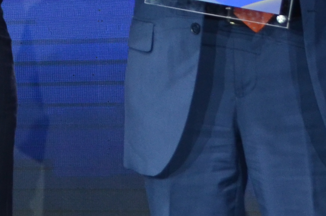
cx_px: -96
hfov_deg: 7.1
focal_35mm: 287
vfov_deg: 4.7
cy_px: -76
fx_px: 2593
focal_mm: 34
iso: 560
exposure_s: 1/60
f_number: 5
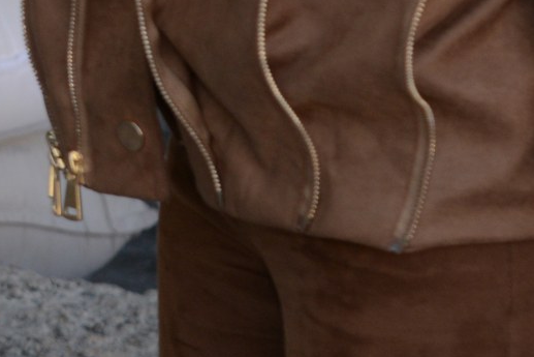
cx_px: -445
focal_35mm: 336
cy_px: -559
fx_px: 4985
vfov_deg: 4.0
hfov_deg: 6.0
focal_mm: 58
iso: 400
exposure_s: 1/250
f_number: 6.3
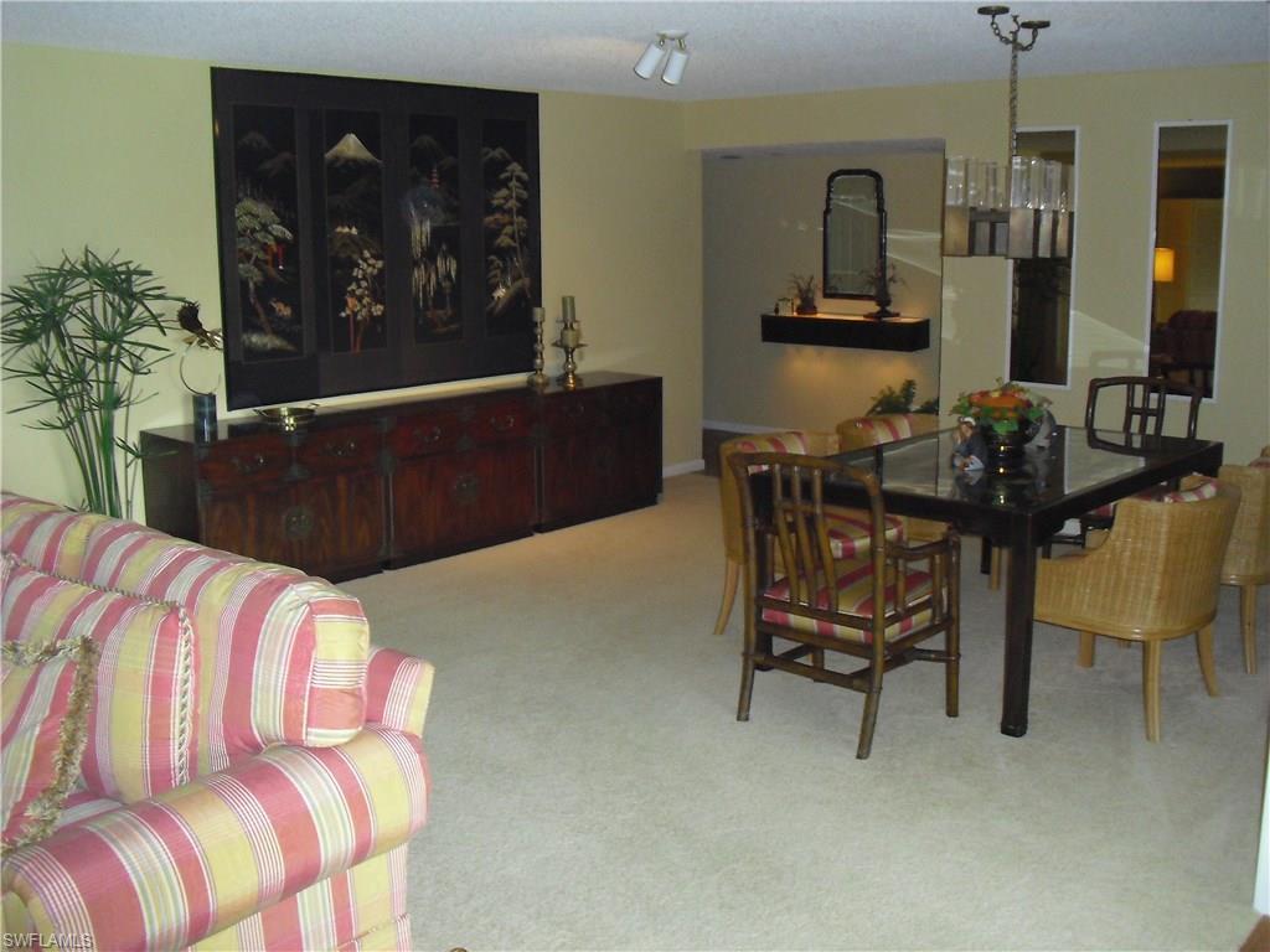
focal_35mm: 36
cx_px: 635
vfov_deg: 39.7
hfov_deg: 51.4
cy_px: 476
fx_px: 1321
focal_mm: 6.3
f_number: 3.1
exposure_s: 1/60
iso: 400
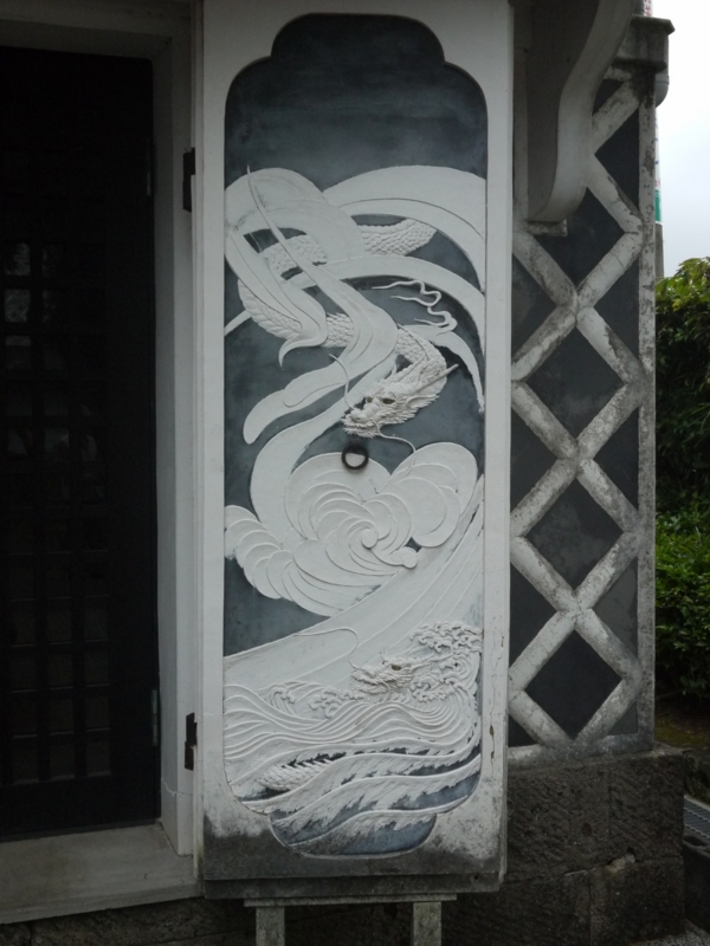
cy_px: 473
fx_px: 1094
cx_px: 355
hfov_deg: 36.0
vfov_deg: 46.8
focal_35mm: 40
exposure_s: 1/125
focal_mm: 20
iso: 800
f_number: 7.1
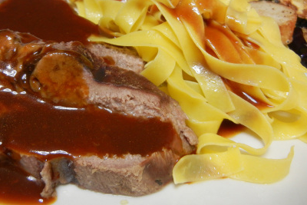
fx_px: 333
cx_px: 126
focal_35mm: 39
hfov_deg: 49.3
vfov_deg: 34.1
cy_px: 78
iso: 369
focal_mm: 5.4
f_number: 3.5
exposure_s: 1/30.3
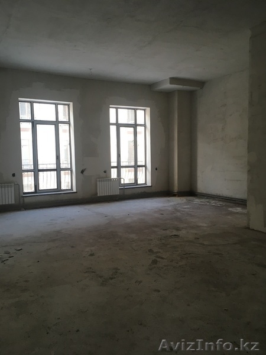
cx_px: 133
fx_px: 297
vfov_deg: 61.7
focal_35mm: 29
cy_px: 178
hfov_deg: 48.2
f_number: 2.2
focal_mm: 4.15
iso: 32
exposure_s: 1/33
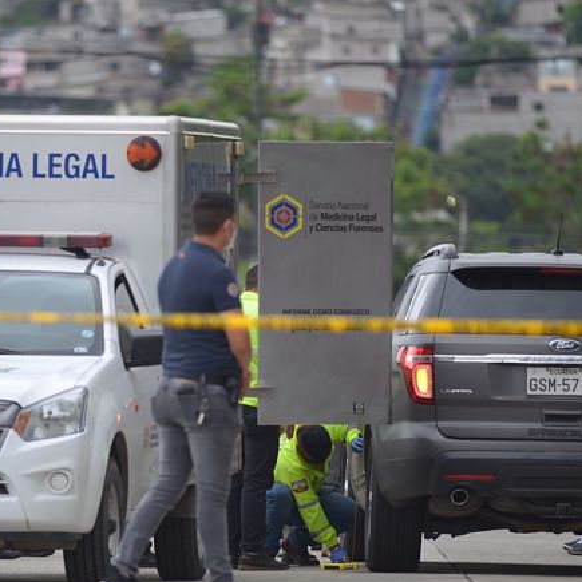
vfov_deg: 3.6
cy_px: 345
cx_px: 155
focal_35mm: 483
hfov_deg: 3.6
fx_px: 9188
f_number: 4
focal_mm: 300
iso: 250
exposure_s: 1/640
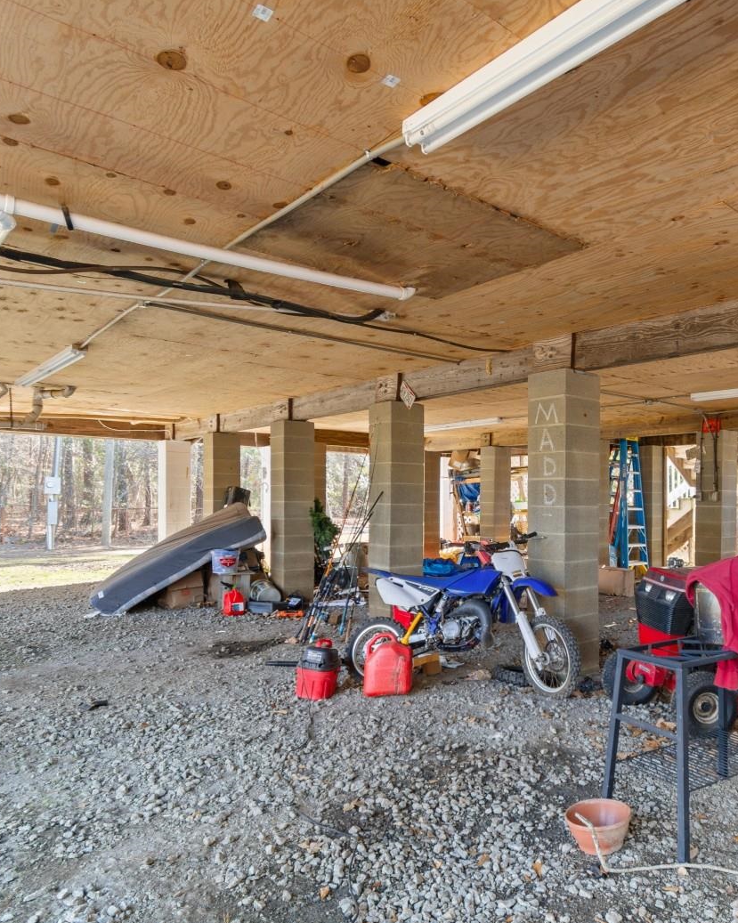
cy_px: 477
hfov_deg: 60.3
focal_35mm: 22
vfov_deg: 75.0
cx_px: 537
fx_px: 601
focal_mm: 10
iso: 100
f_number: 4.5
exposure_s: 1/5
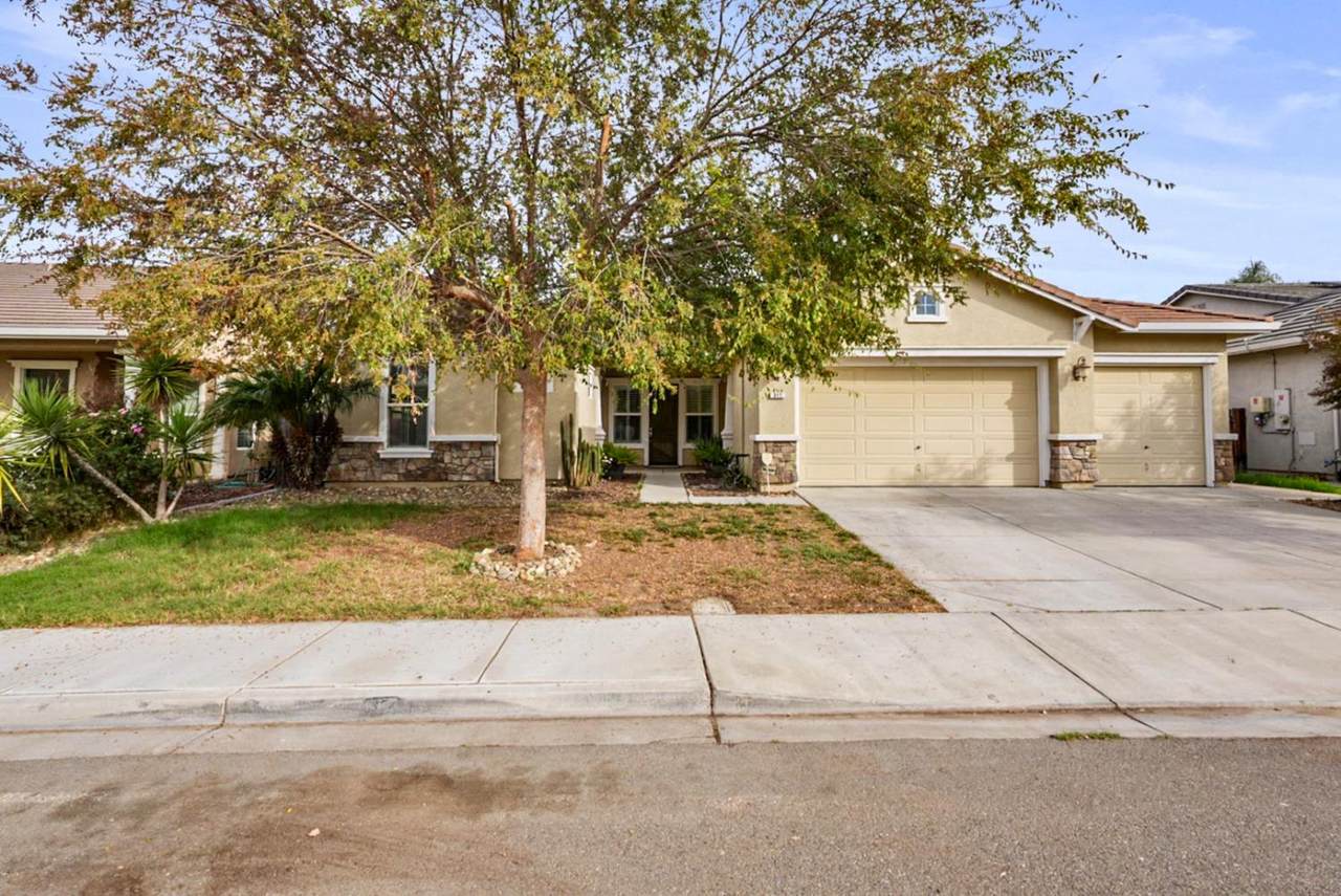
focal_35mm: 16
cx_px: 670
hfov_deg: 96.7
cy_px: 448
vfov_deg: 73.8
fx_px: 596
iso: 160
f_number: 8
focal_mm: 16
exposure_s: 1/160
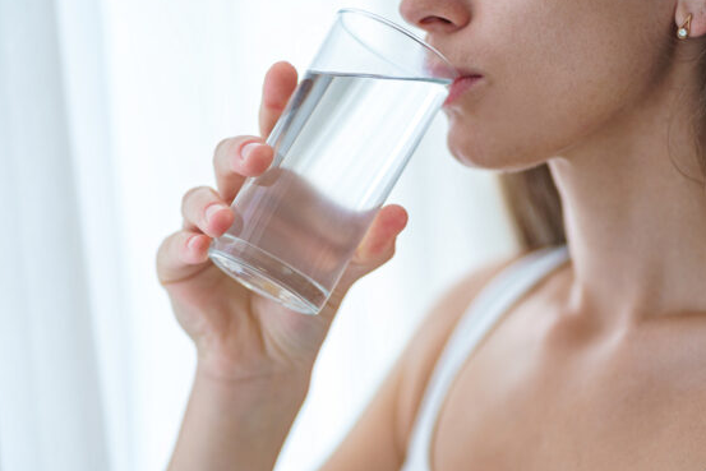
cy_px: 278
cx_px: 465
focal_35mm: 118
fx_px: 2315
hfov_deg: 17.3
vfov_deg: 11.6
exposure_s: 1/100
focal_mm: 85
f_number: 1.8
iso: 160
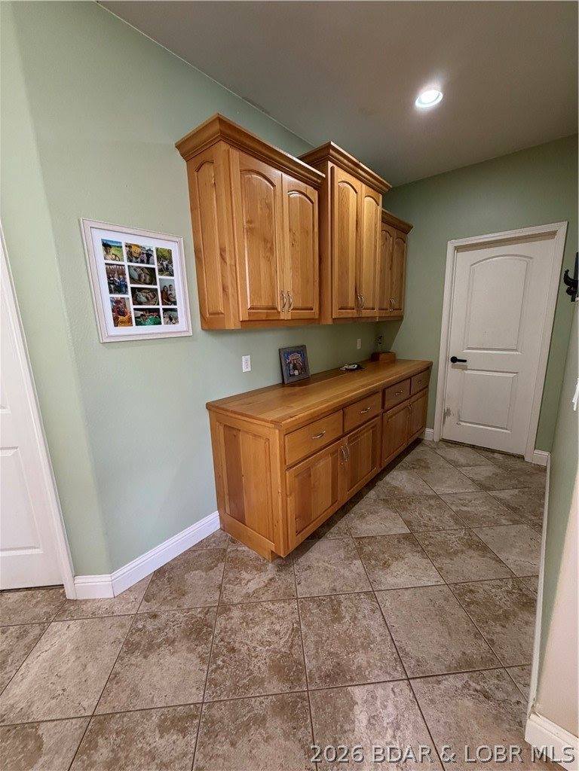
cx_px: 290
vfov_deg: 102.1
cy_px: 386
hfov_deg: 85.7
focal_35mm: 14
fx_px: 312
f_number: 2.2
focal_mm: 2.22
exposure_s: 1/60
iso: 250
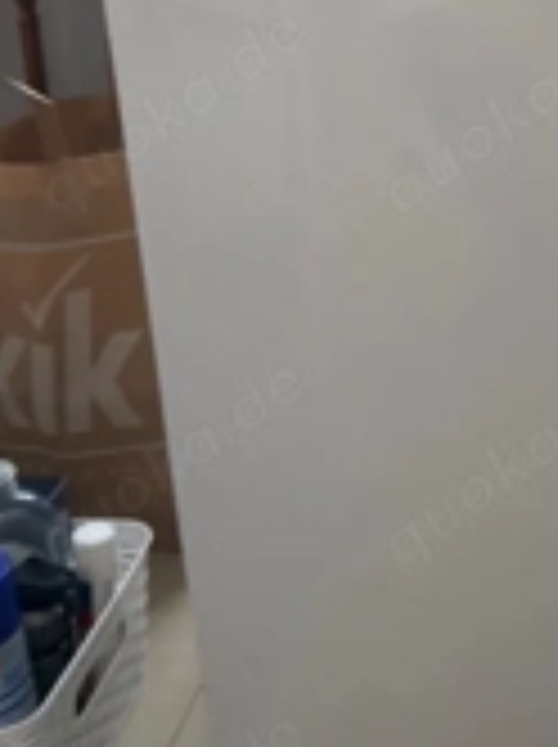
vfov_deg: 32.5
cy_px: 162
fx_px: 1250
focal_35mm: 58
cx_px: 612
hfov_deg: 23.6
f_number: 1.78
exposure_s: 1/60
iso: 250
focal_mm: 6.76
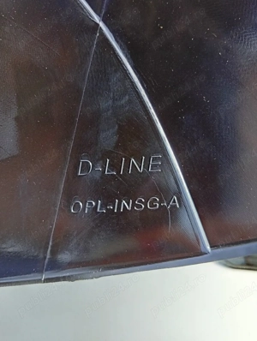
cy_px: 170
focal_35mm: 27
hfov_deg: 51.5
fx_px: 266
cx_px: 128
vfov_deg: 65.2
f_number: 1.8
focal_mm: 3.84
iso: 52
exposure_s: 1/233
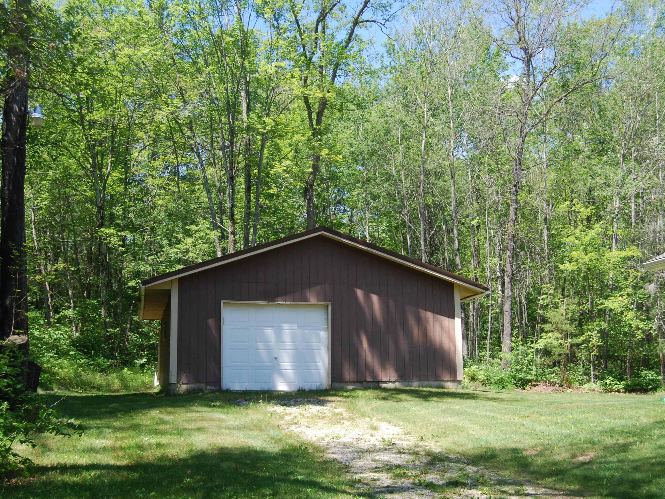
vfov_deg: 33.6
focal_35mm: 43
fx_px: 826
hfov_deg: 43.8
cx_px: 344
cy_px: 254
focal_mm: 26
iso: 100
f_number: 6.3
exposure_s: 1/160
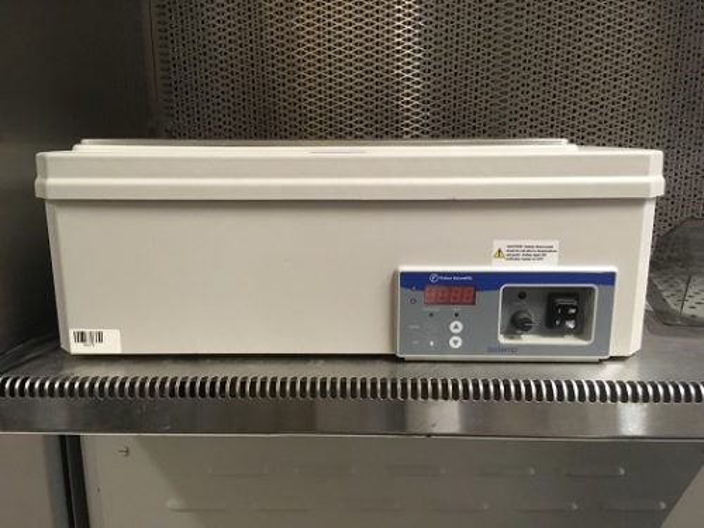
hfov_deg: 61.7
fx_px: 590
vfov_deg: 48.2
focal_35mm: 29
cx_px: 352
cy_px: 264
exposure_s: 1/15
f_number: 2.2
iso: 320
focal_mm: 4.15
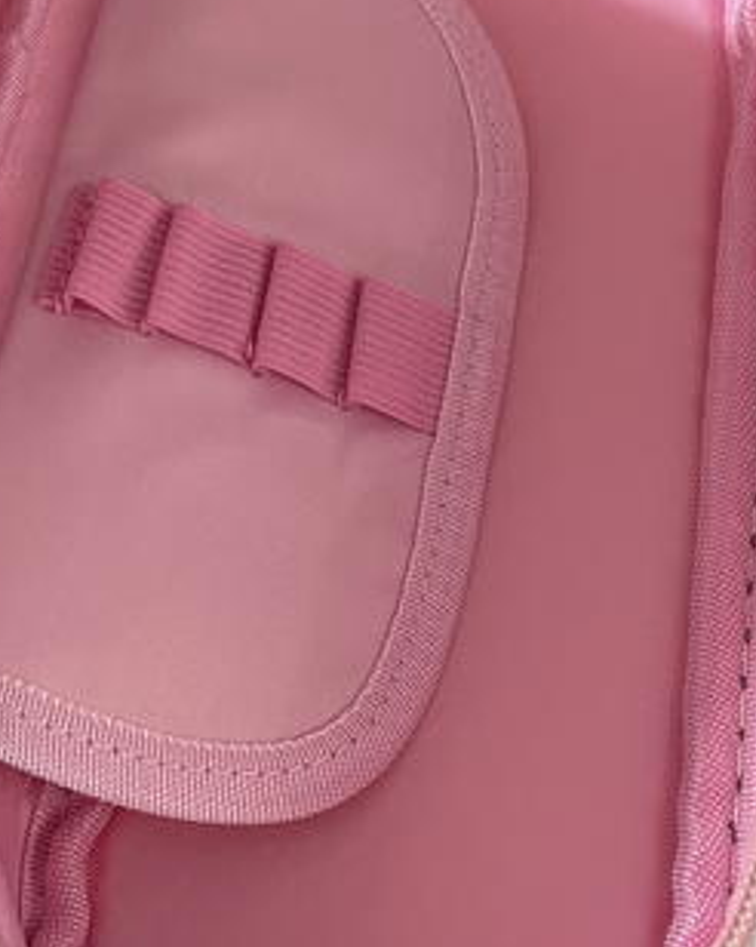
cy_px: 172
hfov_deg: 22.6
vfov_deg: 28.1
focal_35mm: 66
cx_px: 86
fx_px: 1848
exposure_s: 1/60
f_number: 1.6
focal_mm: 4.2
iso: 160
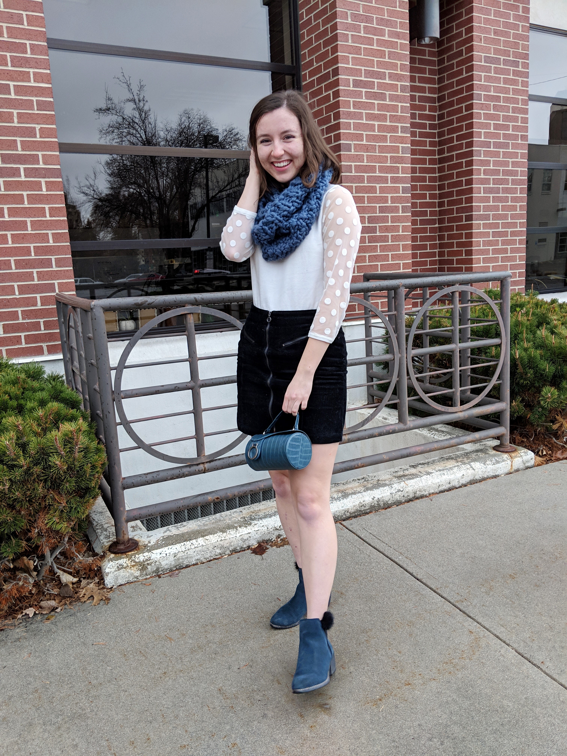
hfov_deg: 51.4
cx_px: 284
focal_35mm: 27
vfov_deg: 65.3
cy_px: 378
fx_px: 590
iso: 93
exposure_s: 1/125
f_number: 1.8
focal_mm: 4.44
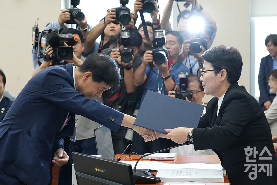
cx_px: 138
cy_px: 92
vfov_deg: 19.2
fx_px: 546
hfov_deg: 28.5
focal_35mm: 71
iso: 3200
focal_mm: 71
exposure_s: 1/160
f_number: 6.3
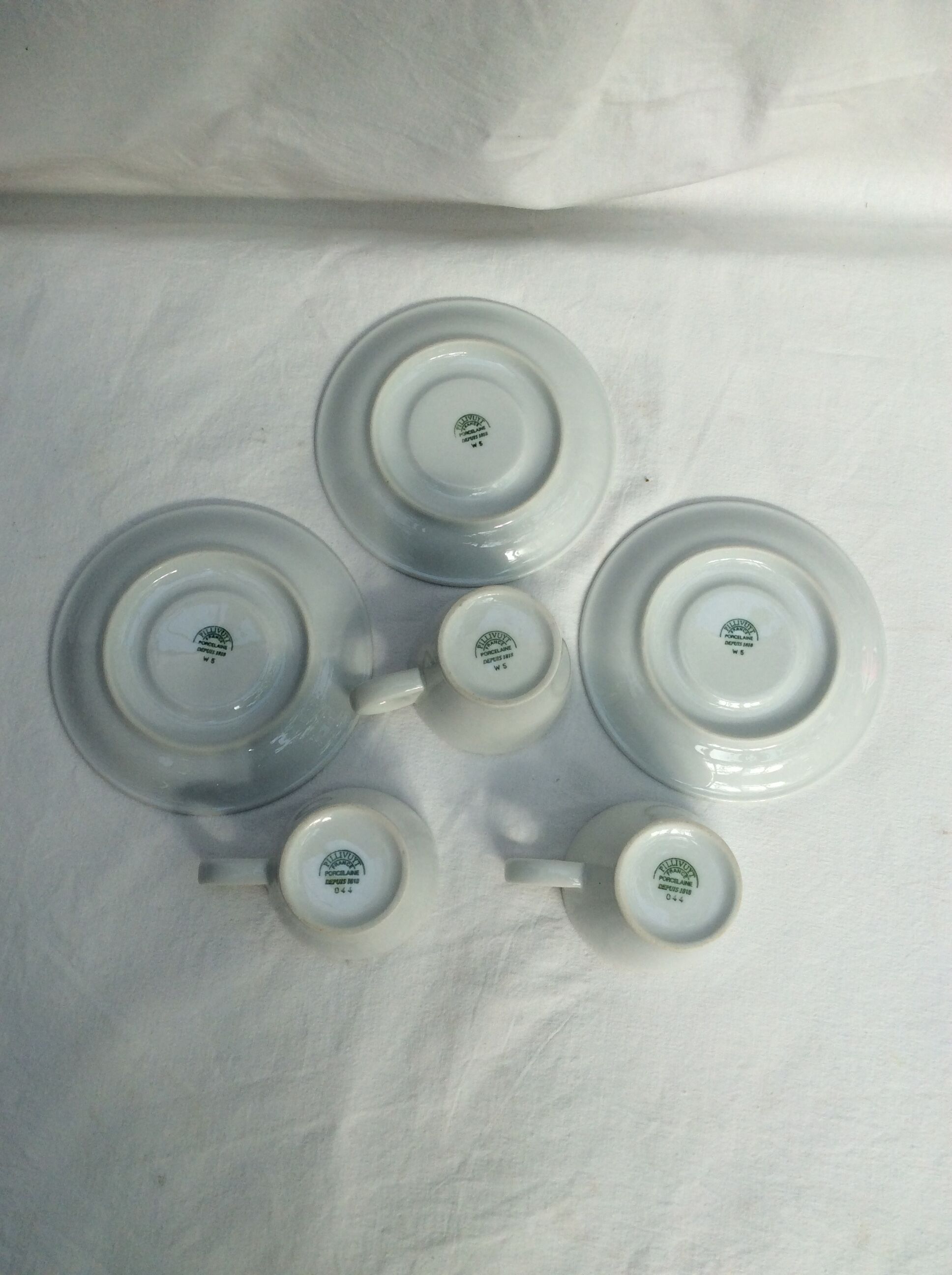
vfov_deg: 56.9
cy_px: 638
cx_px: 476
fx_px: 1177
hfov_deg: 44.1
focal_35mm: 32
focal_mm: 3.3
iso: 32
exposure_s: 1/296
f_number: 2.4
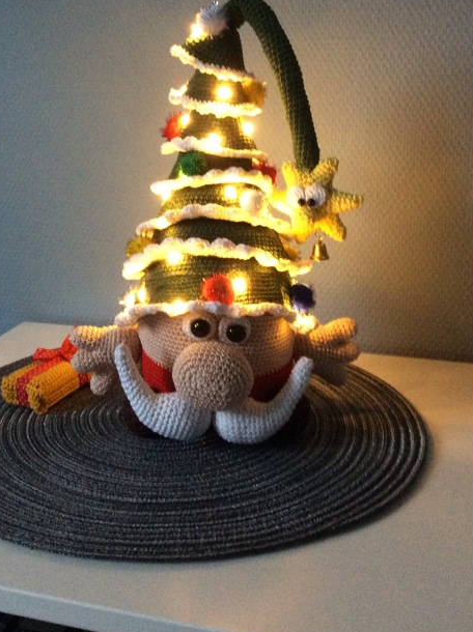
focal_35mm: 42
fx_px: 767
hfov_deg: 34.2
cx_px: 201
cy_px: 242
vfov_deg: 44.5
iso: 320
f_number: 2.4
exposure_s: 1/17
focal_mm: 3.3
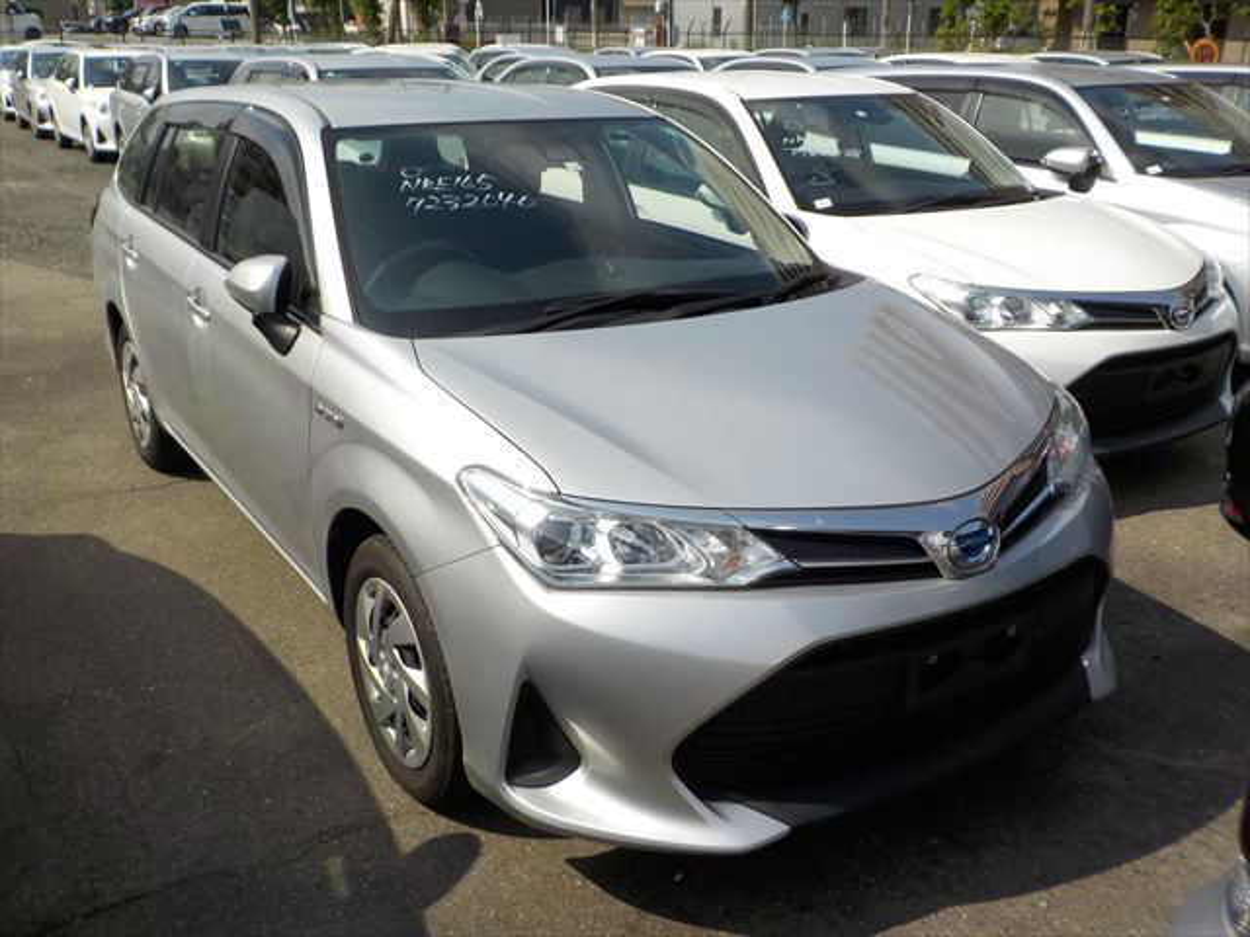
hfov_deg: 60.0
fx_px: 1083
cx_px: 625
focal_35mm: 30
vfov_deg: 46.8
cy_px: 468
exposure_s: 1/2000
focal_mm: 4.1
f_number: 3.3
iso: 125
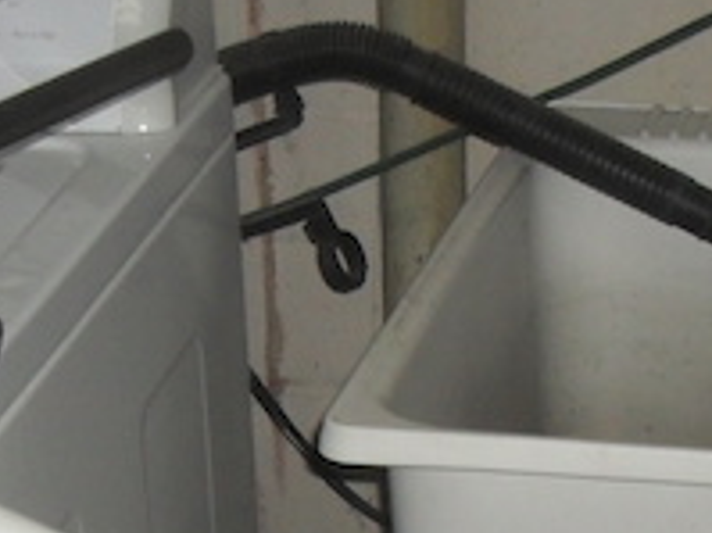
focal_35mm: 141
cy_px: 1023
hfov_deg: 14.0
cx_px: 437
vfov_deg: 9.8
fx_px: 2898
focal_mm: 6.3
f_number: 3.2
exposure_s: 1/45
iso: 200
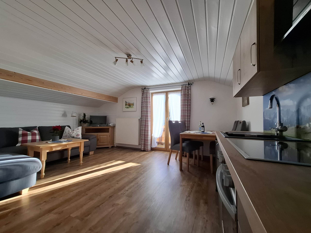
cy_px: 116
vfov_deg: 89.9
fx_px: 117
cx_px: 156
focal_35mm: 13
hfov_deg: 106.2
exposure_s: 1/100
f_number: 2.2
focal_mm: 1.74
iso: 40
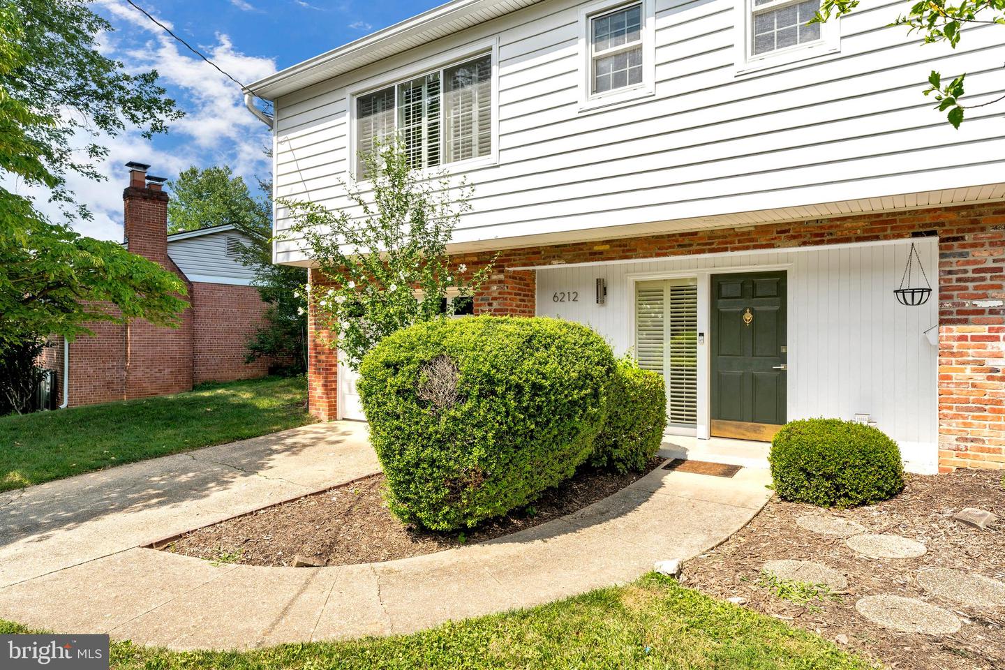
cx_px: 502
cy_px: 335
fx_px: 586
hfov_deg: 81.2
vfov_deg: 59.5
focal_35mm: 21
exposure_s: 1/200
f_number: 8
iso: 100
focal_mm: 21
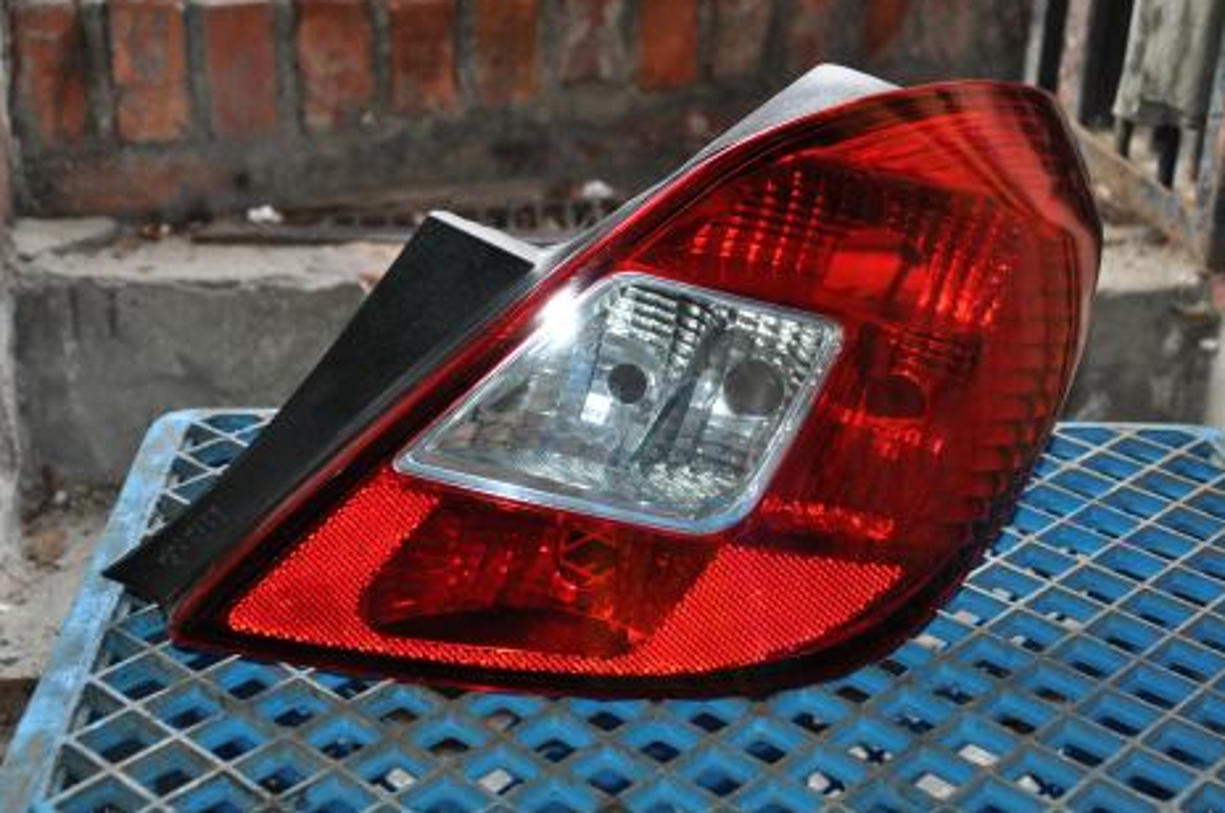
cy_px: 380
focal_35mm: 57
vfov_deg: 23.9
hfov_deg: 35.4
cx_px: 597
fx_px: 1921
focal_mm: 35
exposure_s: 1/60
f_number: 4.5
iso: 800
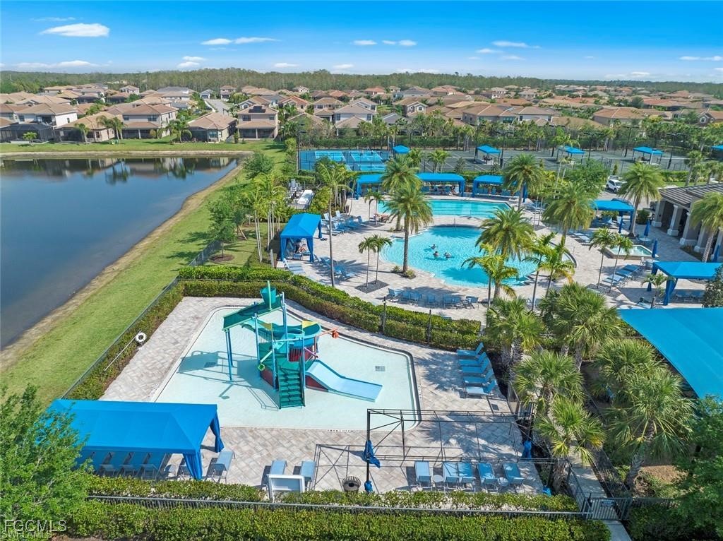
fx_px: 501
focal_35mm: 24
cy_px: 270
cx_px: 362
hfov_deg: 71.6
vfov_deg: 56.7
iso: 110
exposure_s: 1/3200
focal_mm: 12.29
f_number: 2.8
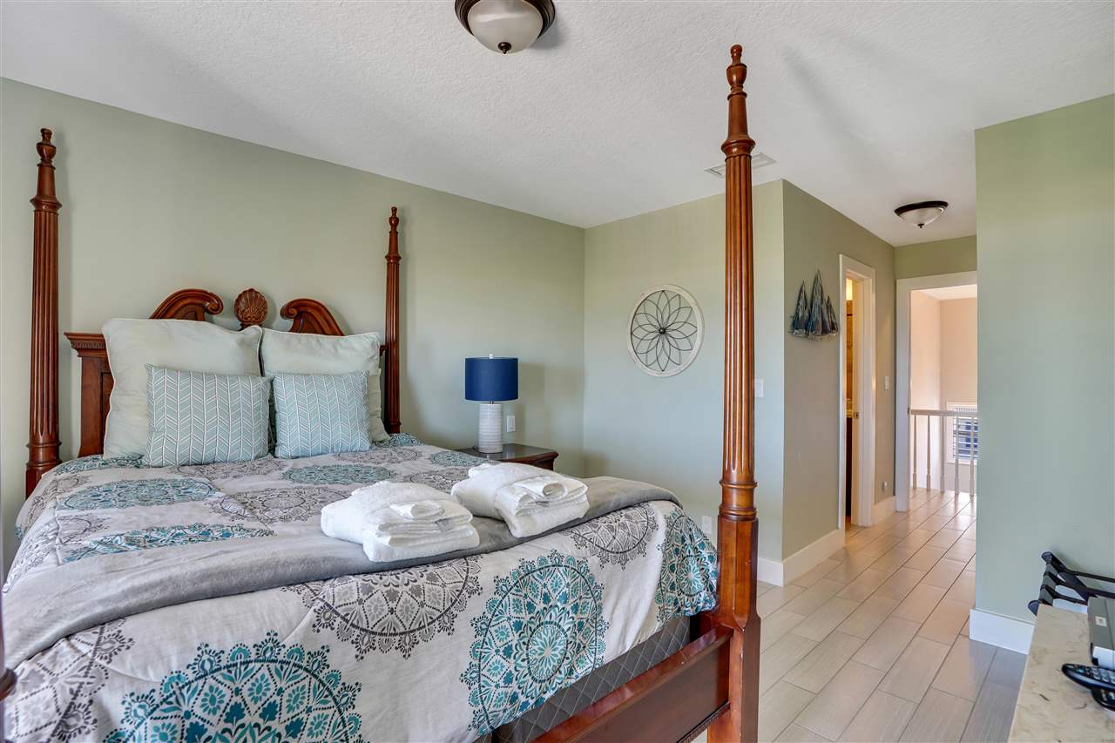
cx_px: 558
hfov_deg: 96.7
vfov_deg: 73.7
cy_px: 372
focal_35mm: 16
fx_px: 495
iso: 100
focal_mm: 16
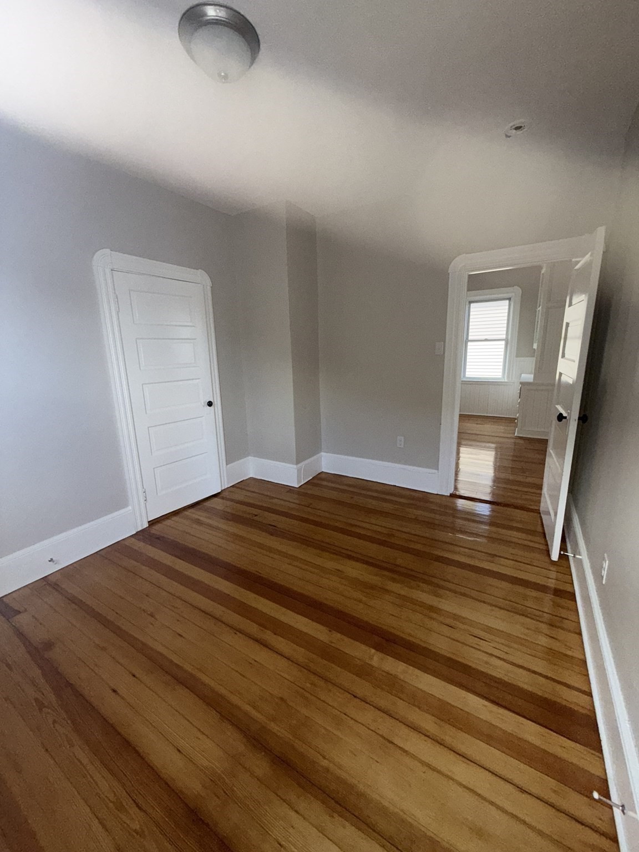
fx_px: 345
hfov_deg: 85.7
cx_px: 320
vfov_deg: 102.1
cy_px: 426
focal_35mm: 14
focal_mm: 2.22
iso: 160
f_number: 2.2
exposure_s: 1/120
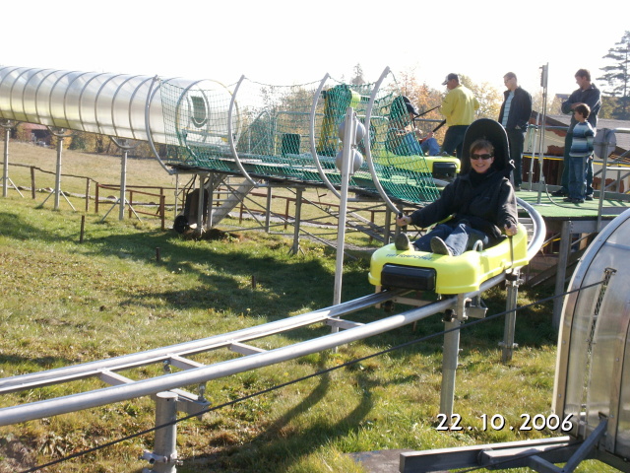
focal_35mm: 50
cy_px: 236
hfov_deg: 38.2
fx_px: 910
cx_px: 315
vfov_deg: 29.1
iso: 50
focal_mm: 10.6
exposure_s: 1/125
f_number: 7.1
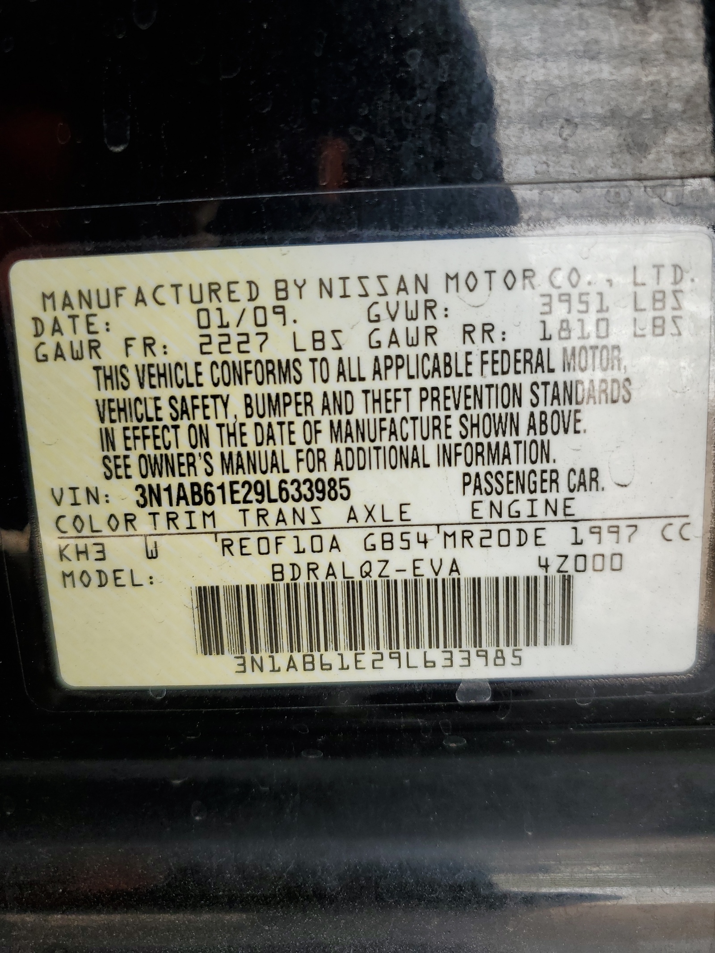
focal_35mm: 26
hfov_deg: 53.1
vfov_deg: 67.3
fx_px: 716
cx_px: 358
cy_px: 476
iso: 50
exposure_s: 1/303
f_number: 1.5
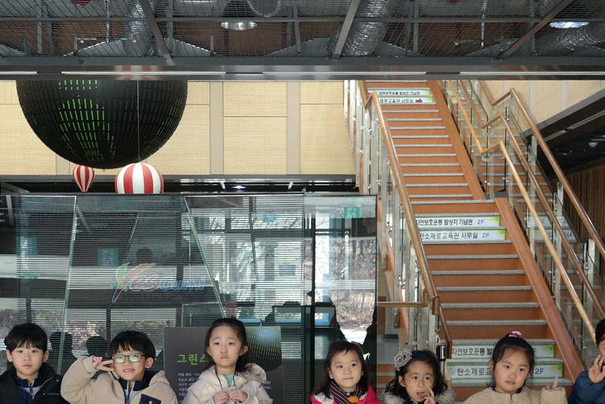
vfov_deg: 21.6
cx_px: 282
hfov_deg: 32.9
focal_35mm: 61
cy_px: 381
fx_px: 1025
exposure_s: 1/40
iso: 400
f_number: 3.5
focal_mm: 20
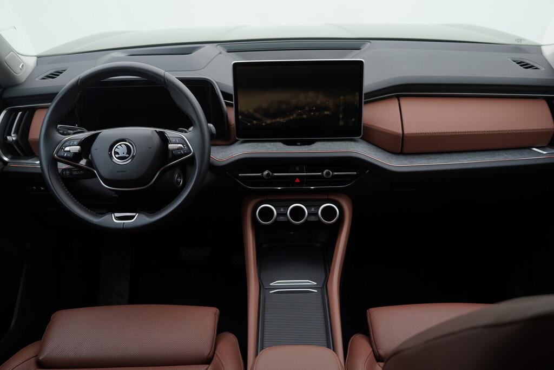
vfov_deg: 36.9
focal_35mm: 36
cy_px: 185
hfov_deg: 53.1
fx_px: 554
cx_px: 277
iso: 125
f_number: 3.2
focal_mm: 24
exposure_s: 1/50
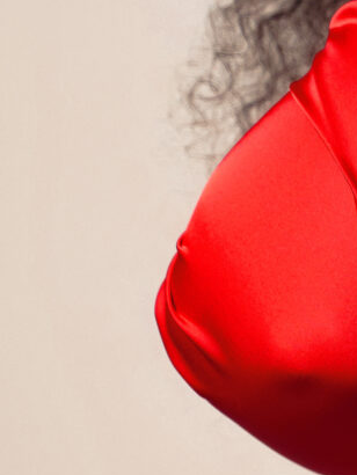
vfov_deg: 5.9
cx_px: 822
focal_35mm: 333
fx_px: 4574
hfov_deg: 4.4
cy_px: 379
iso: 250
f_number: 2.8
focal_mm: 55.5
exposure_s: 1/100
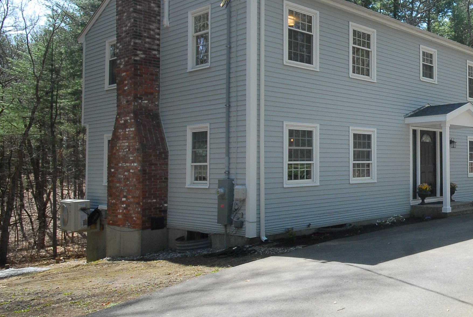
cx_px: 482
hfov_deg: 46.8
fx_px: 434
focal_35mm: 33
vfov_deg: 40.0
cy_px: 145
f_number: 10
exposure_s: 1/80
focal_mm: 10
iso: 200
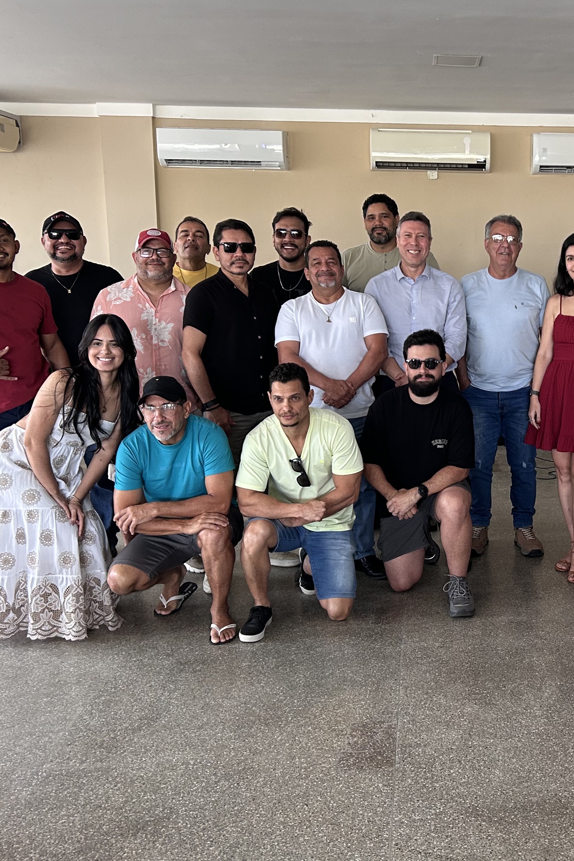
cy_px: 401
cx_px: 501
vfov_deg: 49.5
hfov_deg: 32.7
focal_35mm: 39
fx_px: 933
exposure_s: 1/60
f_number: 1.5
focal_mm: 5.7
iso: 125
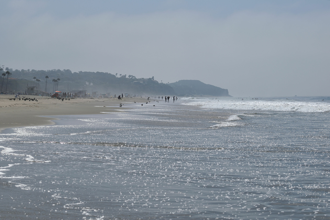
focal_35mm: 105
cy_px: 110
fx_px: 962
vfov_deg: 13.0
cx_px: 165
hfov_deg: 19.5
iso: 100
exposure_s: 1/800
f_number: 8
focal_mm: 70
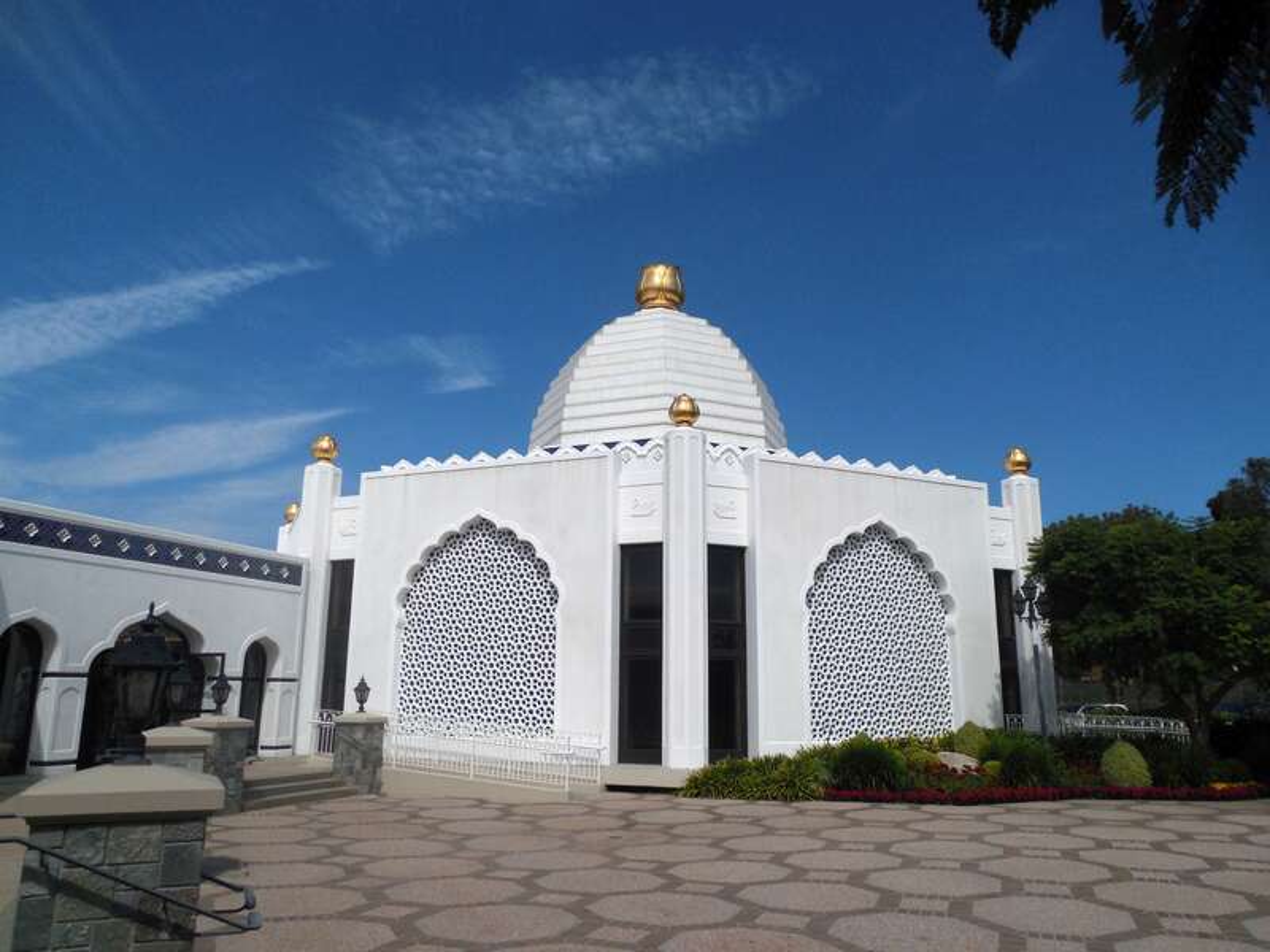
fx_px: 917
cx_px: 635
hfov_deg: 69.4
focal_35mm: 25
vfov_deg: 54.9
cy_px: 476
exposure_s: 1/1600
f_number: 6.6
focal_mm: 4.5
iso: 125
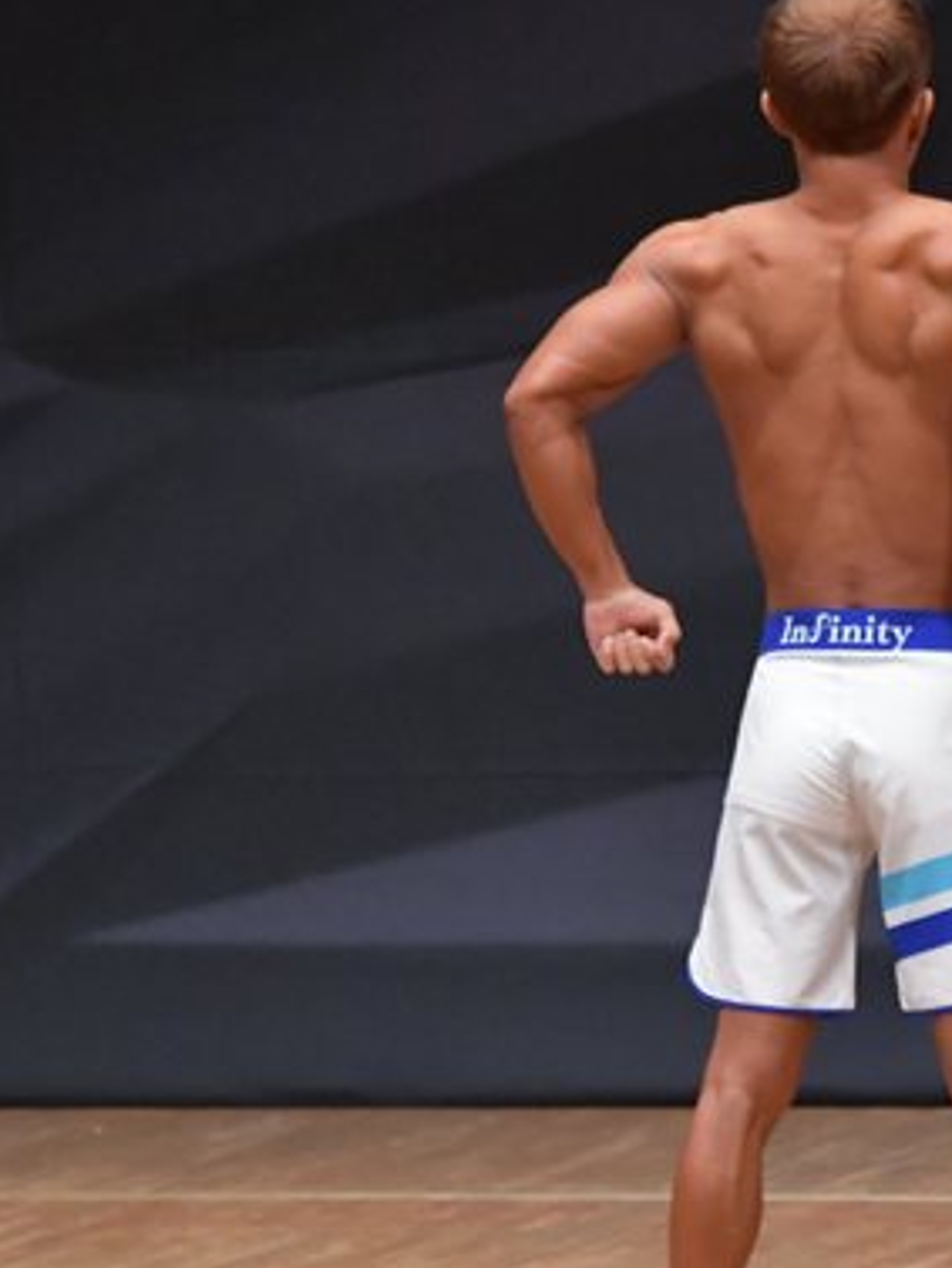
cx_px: 839
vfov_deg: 3.5
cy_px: 696
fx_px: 20633
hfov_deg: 2.6
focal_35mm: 563
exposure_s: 1/400
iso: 6400
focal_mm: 190
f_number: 5.6
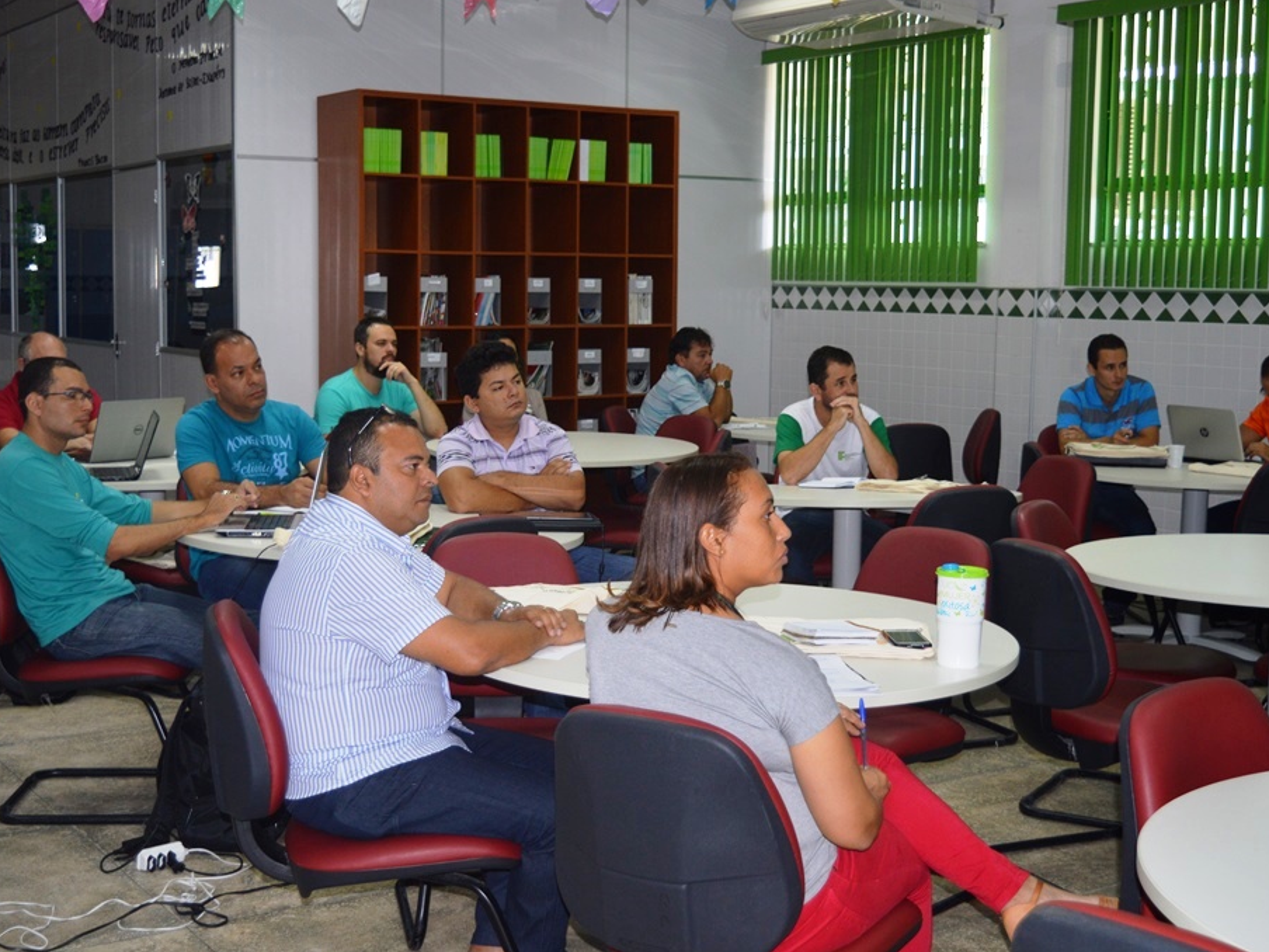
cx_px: 625
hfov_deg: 38.9
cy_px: 477
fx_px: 1796
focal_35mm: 49
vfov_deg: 29.7
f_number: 4.2
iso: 400
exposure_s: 1/60
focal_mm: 30
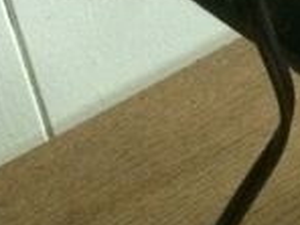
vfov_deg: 8.1
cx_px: 574
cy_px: 119
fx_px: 1586
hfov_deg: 10.1
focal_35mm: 183
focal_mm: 4.12
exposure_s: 1/15
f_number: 2.2
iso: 500
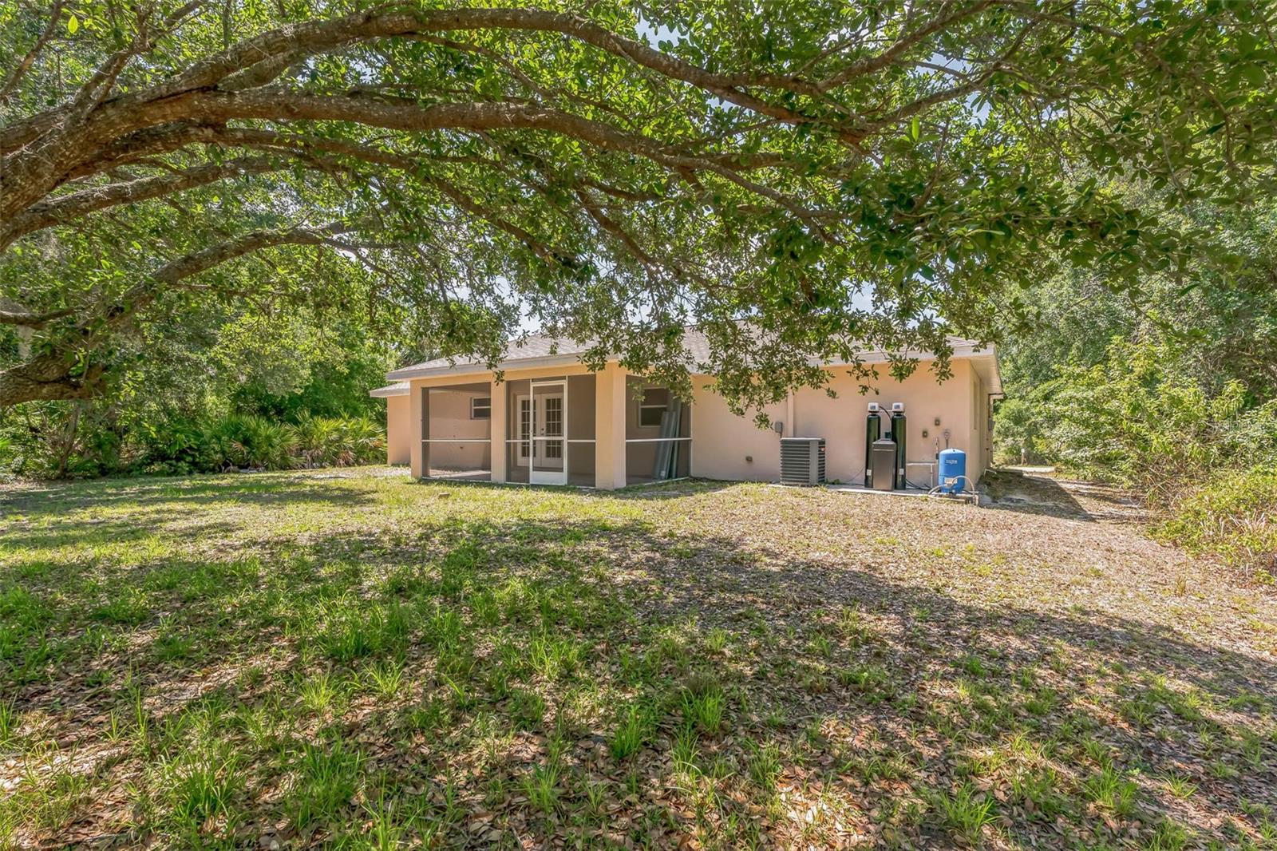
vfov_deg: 72.0
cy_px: 426
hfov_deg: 95.0
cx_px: 638
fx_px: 585
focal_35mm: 16
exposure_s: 1/250
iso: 400
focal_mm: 16.5
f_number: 8
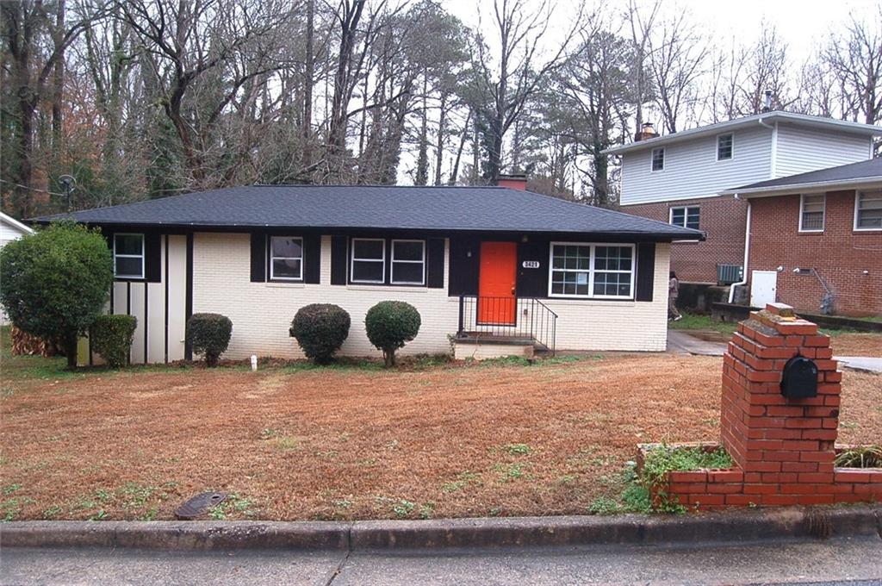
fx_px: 661
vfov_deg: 47.8
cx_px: 441
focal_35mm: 27
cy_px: 293
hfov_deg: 67.4
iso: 400
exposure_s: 1/100
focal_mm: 18
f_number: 5
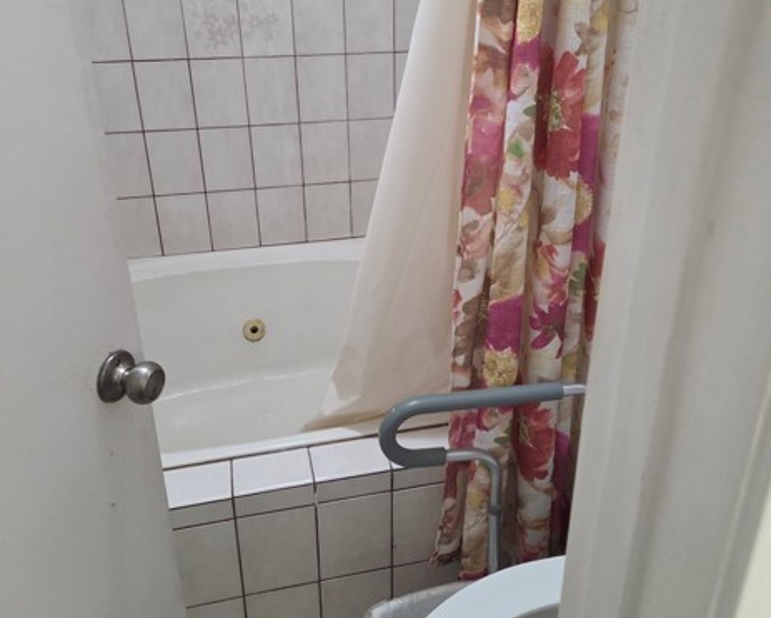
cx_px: 395
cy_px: 257
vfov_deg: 47.0
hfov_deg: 57.1
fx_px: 708
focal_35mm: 31
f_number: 1.8
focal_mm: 5.4
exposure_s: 1/120
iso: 1250
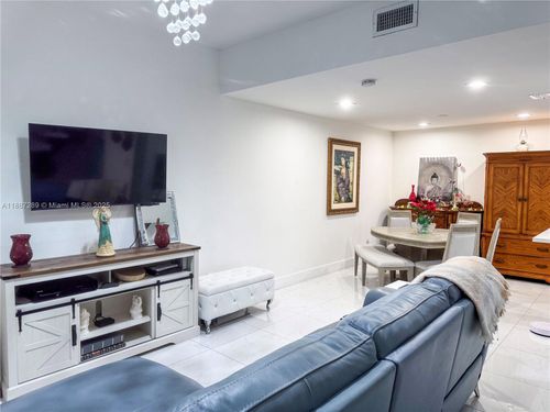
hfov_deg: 71.6
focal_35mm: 24
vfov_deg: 56.8
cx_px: 275
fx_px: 381
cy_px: 206
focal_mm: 6.76
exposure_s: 1/120
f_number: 1.8
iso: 160
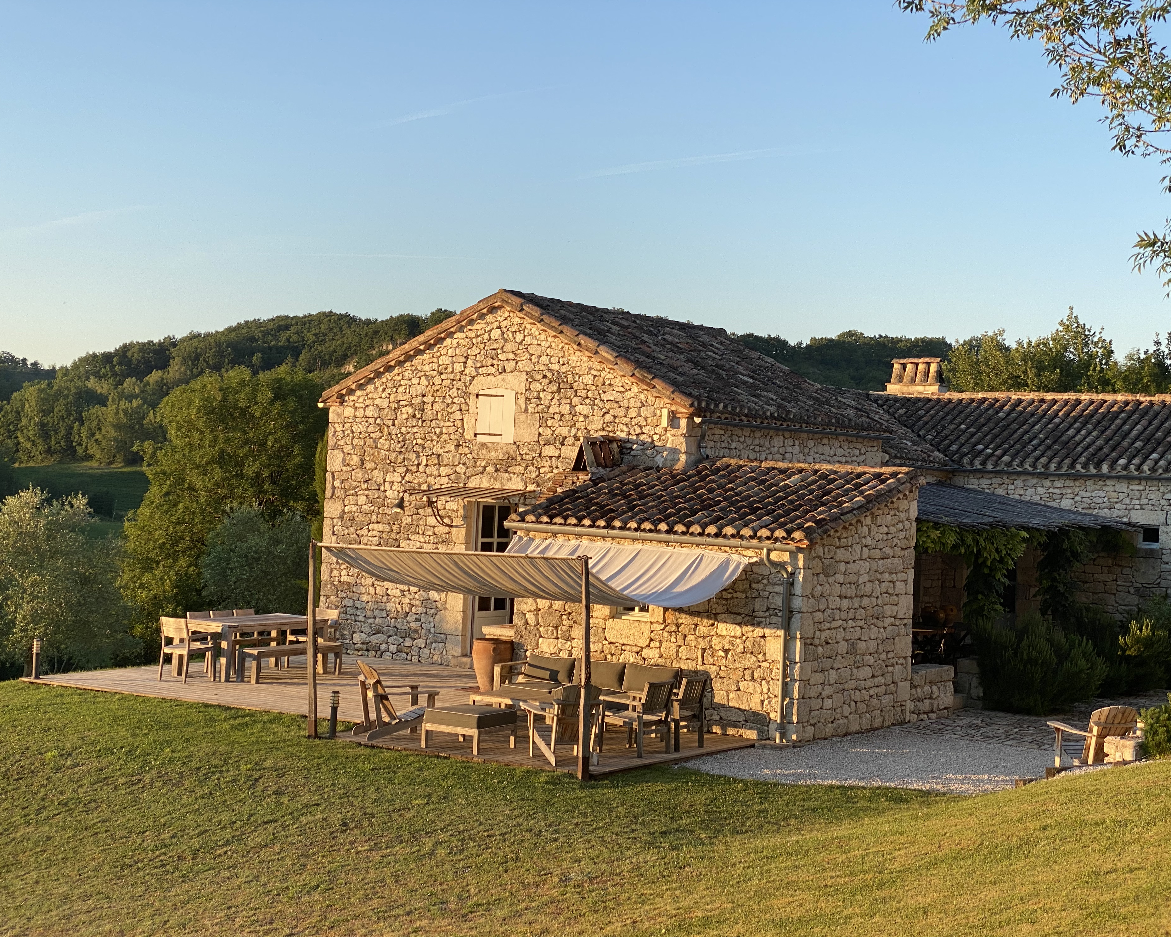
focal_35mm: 55
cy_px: 473
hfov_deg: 34.1
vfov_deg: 27.6
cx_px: 630
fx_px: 1906
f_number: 2
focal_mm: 6
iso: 20
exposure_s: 1/358
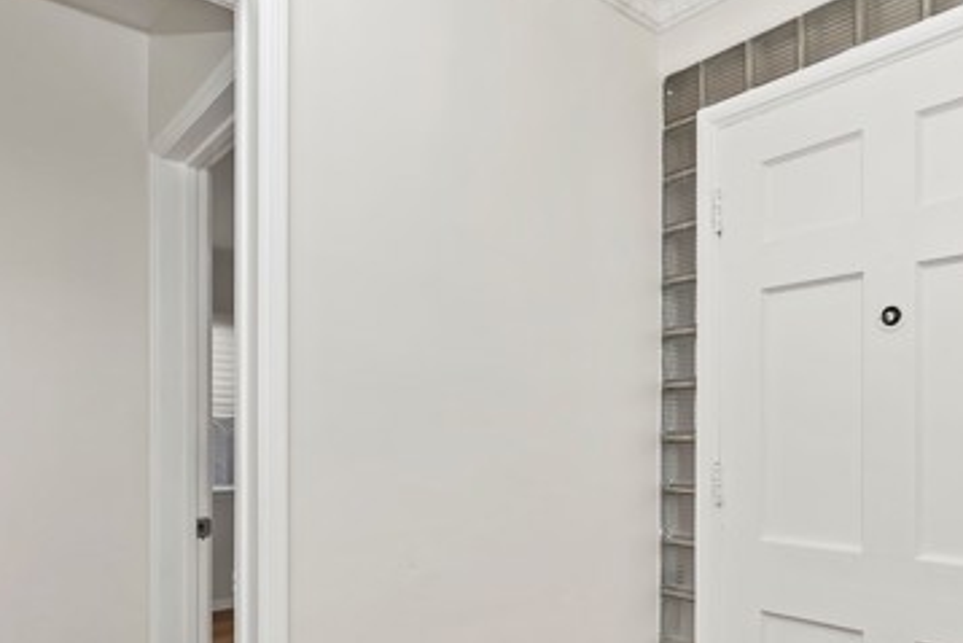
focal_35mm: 25
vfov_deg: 50.5
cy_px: 425
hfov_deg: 70.9
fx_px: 669
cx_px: 570
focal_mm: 14
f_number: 10
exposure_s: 1/20
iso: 500
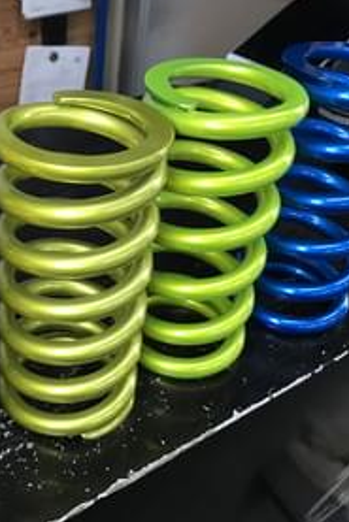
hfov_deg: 31.1
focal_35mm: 42
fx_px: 610
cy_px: 264
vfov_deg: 46.4
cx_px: 70
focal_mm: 3.99
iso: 40
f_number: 1.8
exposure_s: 1/30
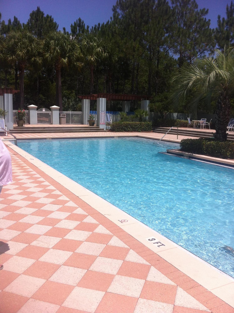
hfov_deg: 40.6
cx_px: 117
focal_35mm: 35
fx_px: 316
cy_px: 156
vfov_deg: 52.7
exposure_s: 1/2742
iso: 80
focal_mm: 3.85
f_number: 2.8
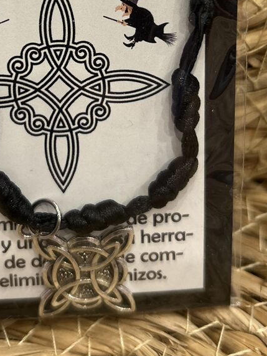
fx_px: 638
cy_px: 22
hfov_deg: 23.6
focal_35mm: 62
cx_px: 105
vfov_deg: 29.6
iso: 160
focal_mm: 5.7
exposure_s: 1/50
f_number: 1.5
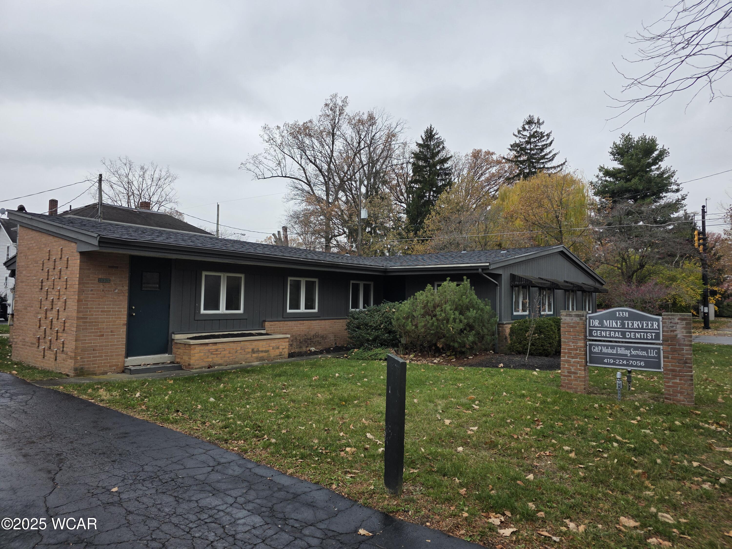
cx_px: 366
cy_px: 274
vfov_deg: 58.9
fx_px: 486
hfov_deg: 73.9
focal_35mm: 23
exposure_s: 1/359
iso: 32
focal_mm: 6.3
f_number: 1.7
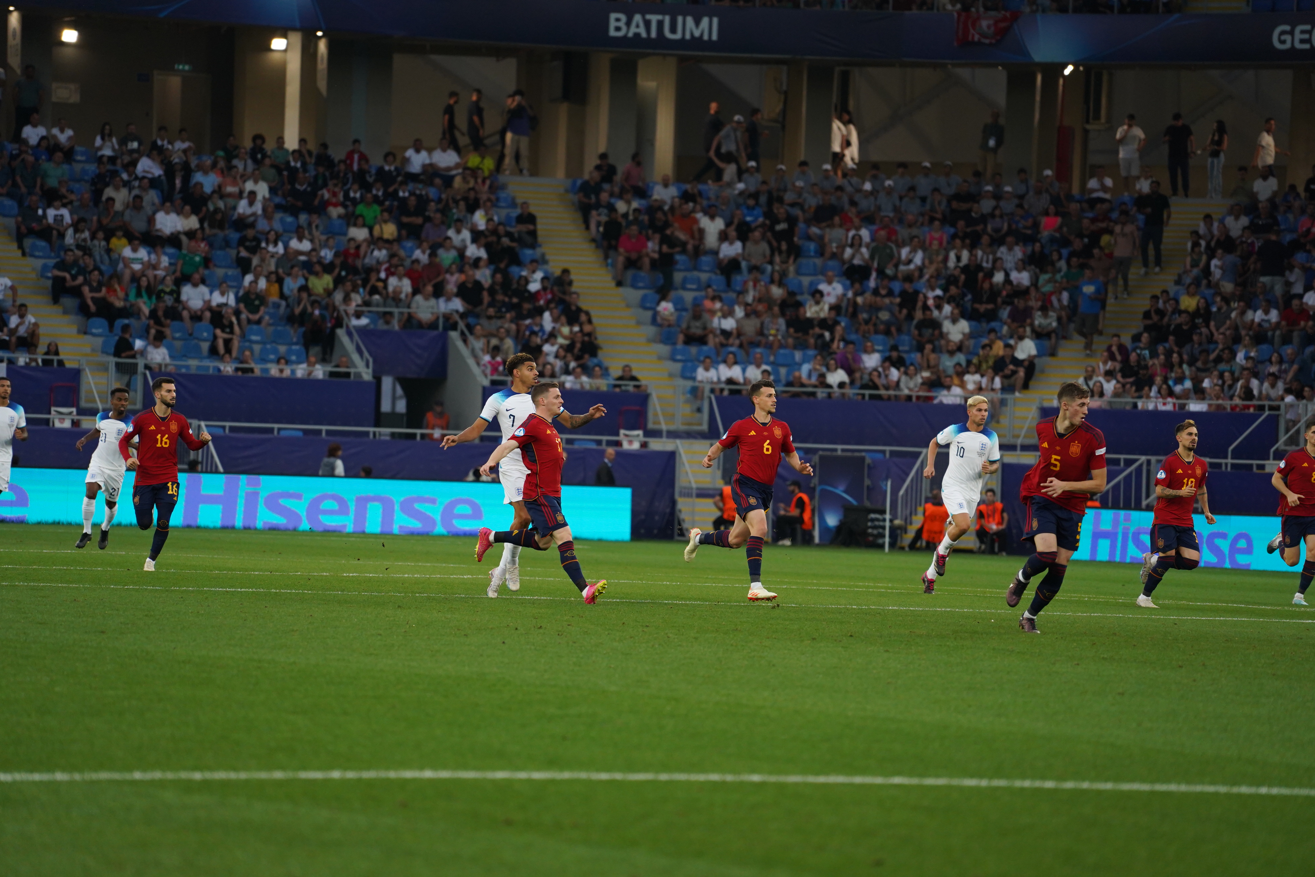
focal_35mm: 200
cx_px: 658
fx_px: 7305
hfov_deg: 10.3
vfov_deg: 6.9
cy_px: 438
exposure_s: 1/1000
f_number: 4
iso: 2000
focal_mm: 200
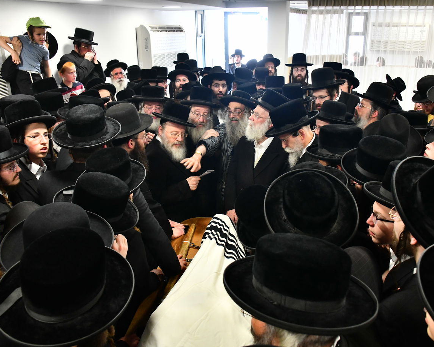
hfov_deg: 55.6
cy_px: 174
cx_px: 232
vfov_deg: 45.8
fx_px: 411
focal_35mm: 32
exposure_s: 1/125
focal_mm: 28
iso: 3200
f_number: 5.6
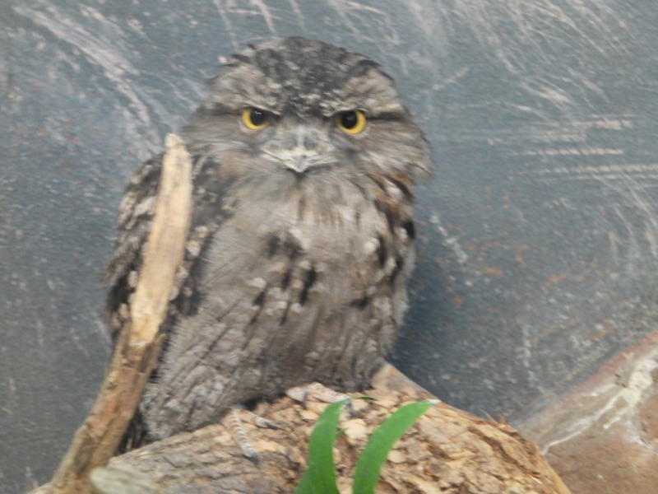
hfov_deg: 5.0
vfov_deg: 3.7
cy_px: 247
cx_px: 329
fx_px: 7603
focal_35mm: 400
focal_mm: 71.9
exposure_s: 1/3
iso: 800
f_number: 5
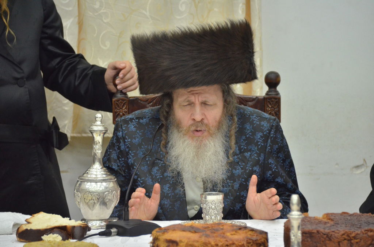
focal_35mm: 300
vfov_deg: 4.6
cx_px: 187
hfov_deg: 6.9
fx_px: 3110
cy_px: 124
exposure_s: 1/160
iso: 2000
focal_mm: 200
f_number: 5.6
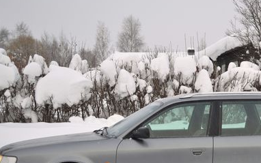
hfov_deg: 24.9
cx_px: 195
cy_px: 127
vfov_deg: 15.8
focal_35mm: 82
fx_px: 583
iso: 100
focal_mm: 32
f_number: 4.8
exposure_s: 1/13
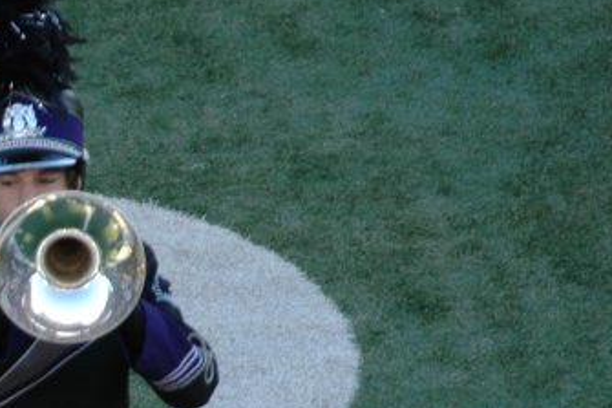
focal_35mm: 1431
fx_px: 24314
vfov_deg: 1.0
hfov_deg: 1.4
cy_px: 390
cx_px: -115
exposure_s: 1/125
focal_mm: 400
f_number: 5.6
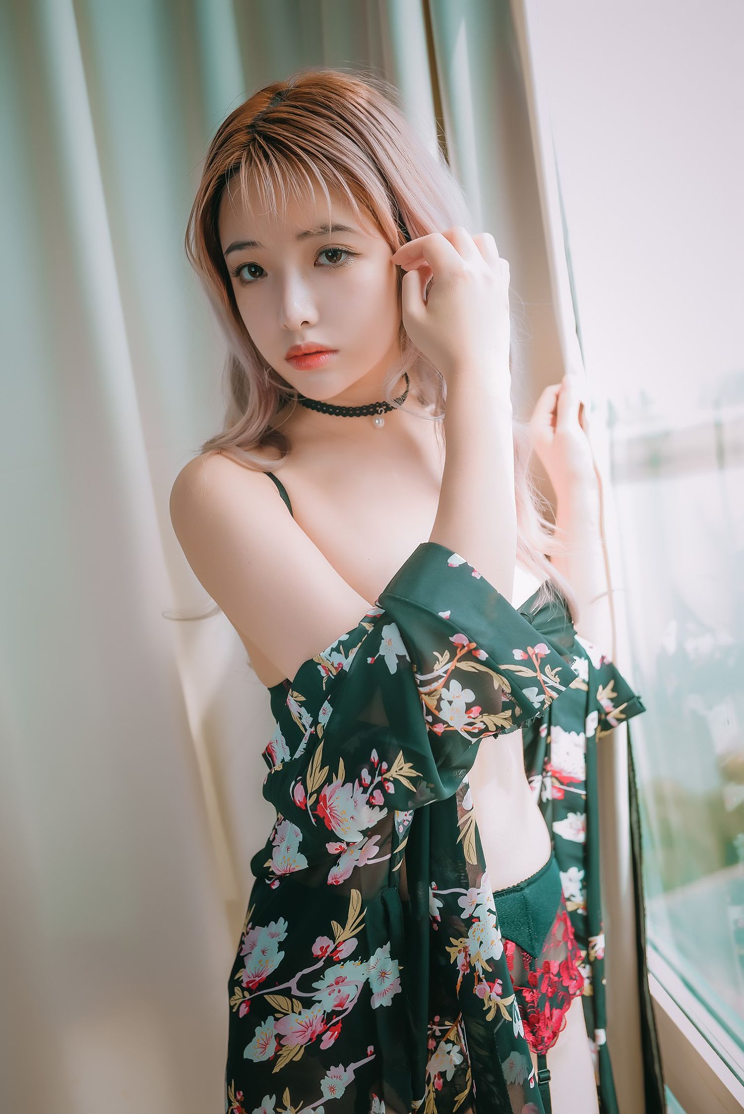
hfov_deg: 37.9
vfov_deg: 54.4
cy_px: 557
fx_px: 1084
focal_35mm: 35
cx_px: 372
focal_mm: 35
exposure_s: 1/160
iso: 100
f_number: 4
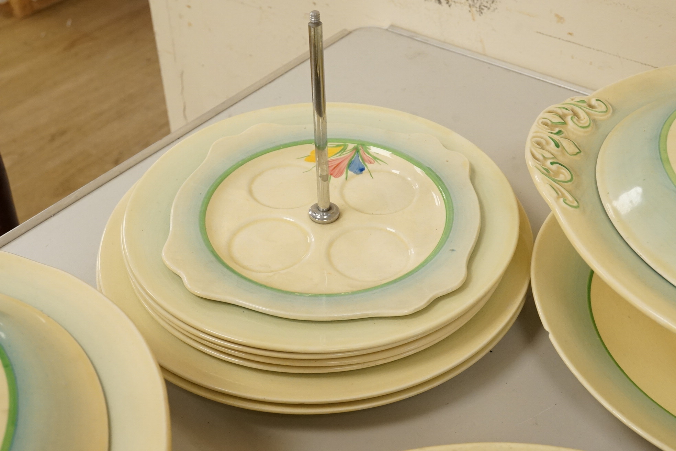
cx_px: 338
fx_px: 845
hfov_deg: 43.6
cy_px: 226
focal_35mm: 45
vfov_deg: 29.9
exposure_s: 1/100
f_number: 16
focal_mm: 30
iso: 2500
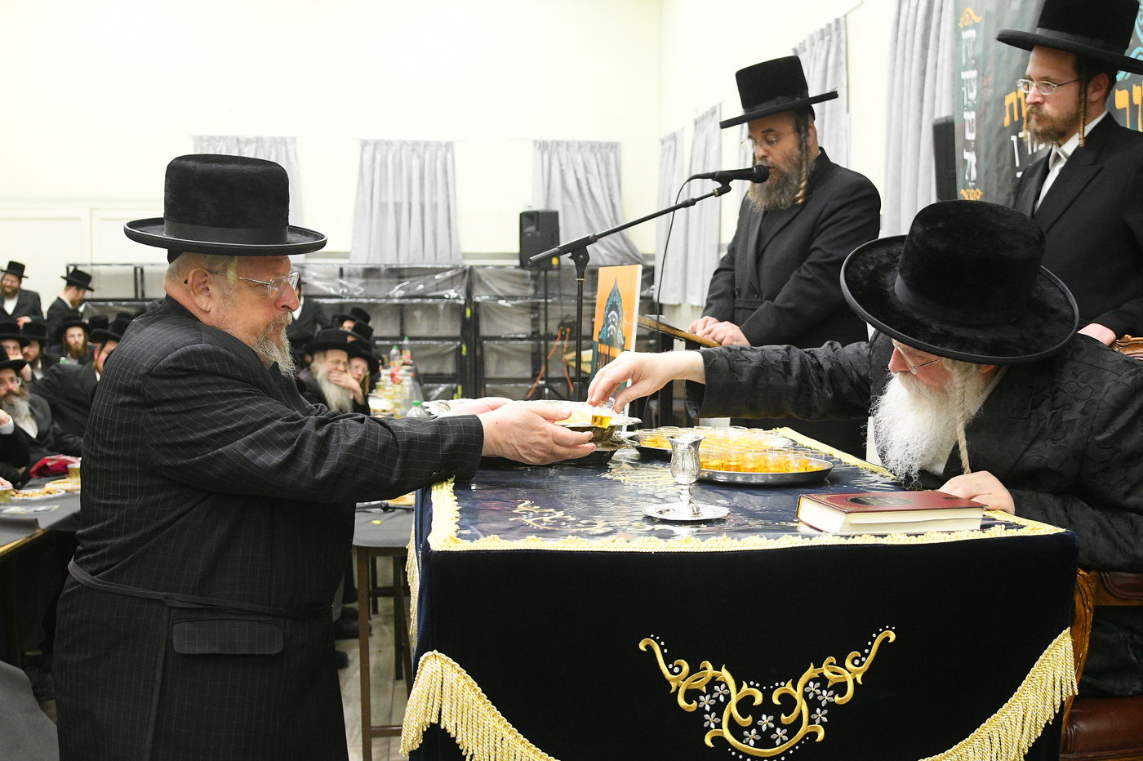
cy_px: 380
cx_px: 572
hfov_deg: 53.2
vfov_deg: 36.8
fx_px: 1142
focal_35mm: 36
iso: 3200
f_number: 4
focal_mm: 24
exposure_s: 1/160
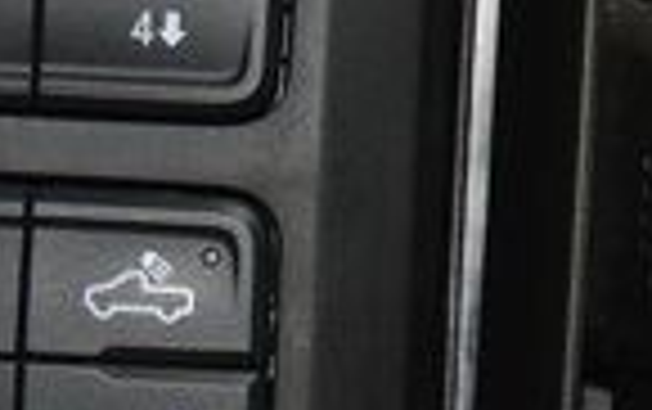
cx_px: 22
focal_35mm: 472
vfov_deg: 2.8
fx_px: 8397
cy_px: 160
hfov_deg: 4.4
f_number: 4.5
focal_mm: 70
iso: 1400
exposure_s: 1/20
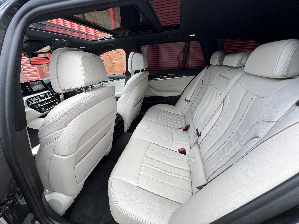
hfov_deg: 106.2
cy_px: 112
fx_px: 112
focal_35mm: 13
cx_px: 150
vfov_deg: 89.9
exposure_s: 1/101
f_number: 1.8
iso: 40
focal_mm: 1.57
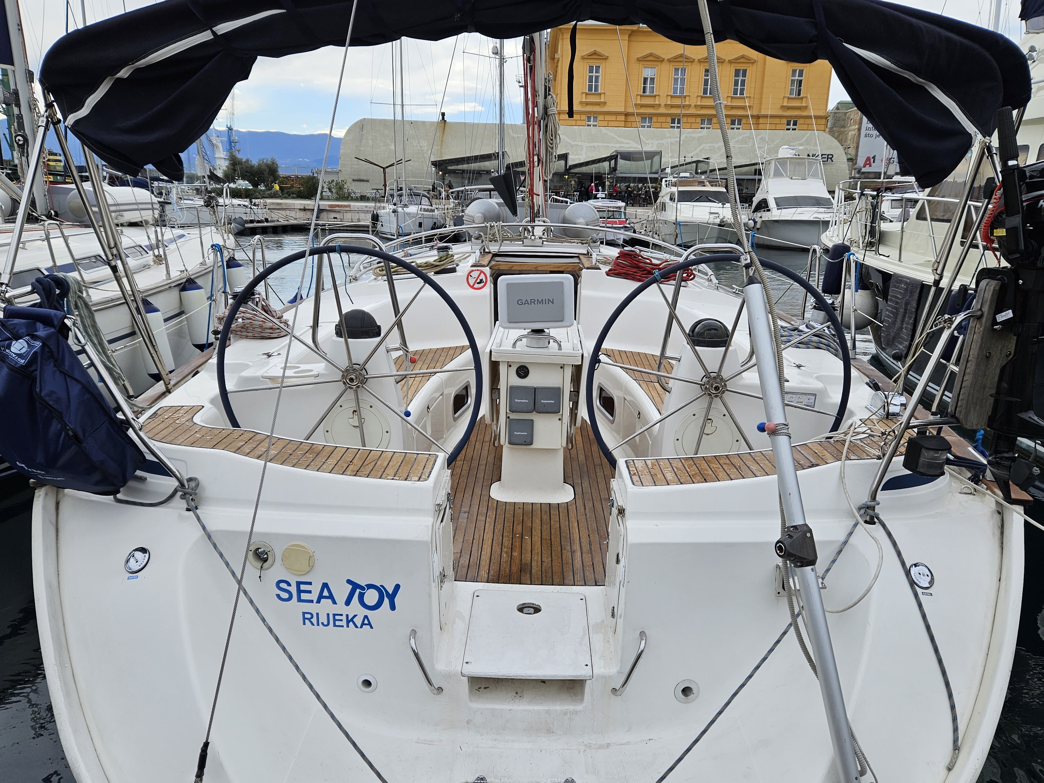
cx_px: 525
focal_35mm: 28
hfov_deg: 63.4
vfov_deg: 49.5
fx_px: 844
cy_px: 464
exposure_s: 1/1179
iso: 25
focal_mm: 5.4
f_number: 1.8
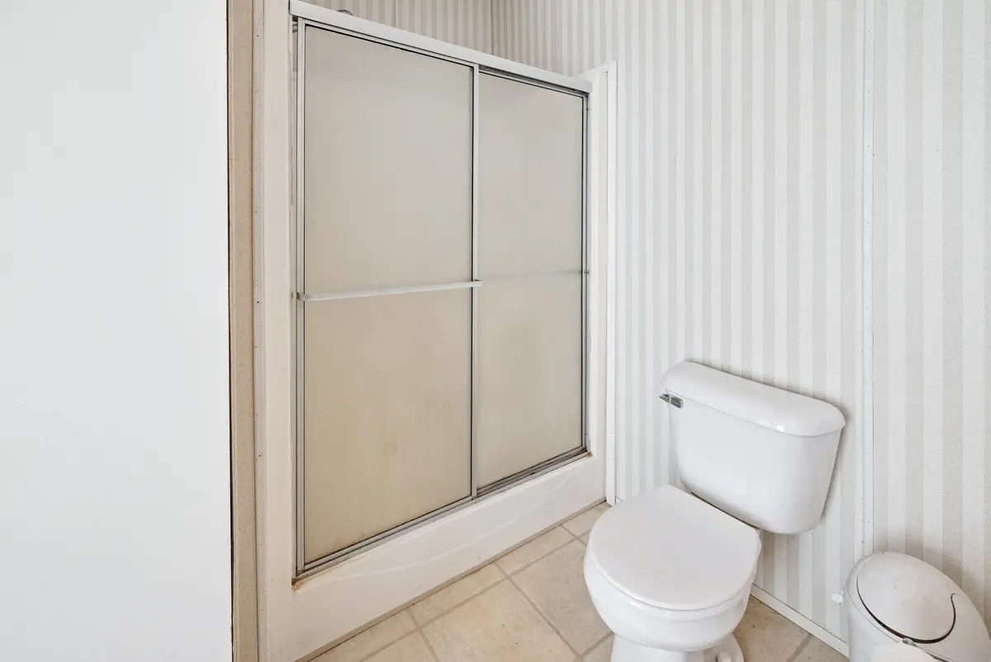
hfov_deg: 104.2
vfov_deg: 81.3
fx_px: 386
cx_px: 496
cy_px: 331
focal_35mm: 14
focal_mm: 14
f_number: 8
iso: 400
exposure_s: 1/50
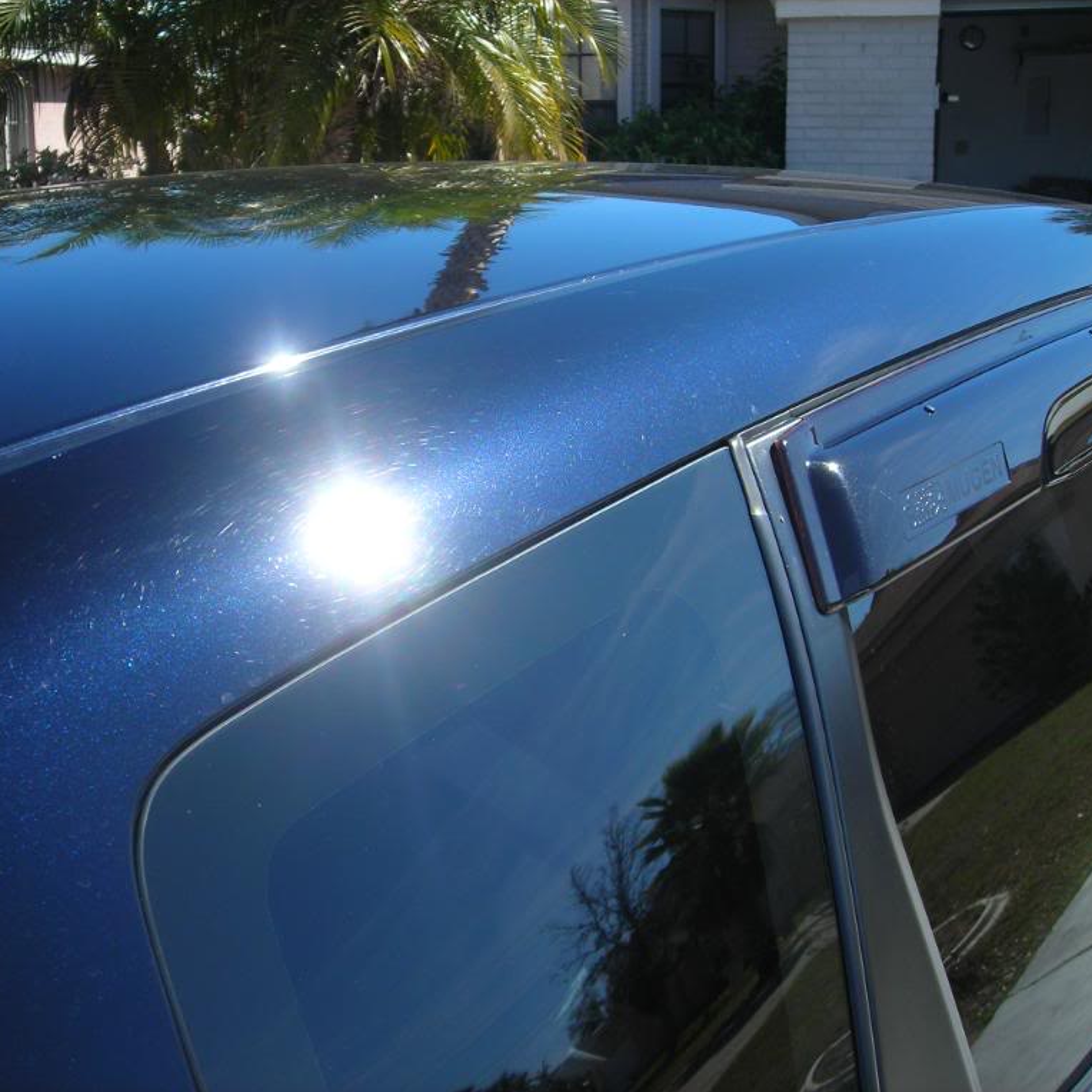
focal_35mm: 45
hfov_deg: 37.2
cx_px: 377
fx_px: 1606
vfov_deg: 37.6
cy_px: 546
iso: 50
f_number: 3.2
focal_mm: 6.3
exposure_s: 1/370
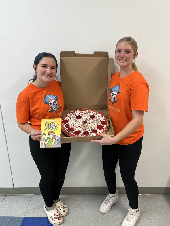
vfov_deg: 67.3
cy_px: 113
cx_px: 85
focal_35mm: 26
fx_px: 170
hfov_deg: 53.1
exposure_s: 1/60
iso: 64
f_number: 1.6
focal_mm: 5.1
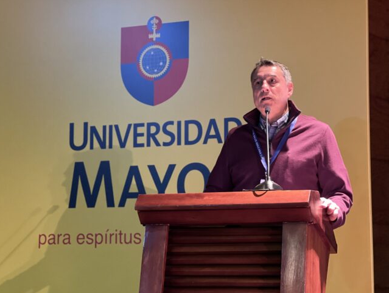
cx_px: 192
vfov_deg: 18.0
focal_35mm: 82
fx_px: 922
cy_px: 154
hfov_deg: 23.8
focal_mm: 9
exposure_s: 1/14
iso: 500
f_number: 2.8
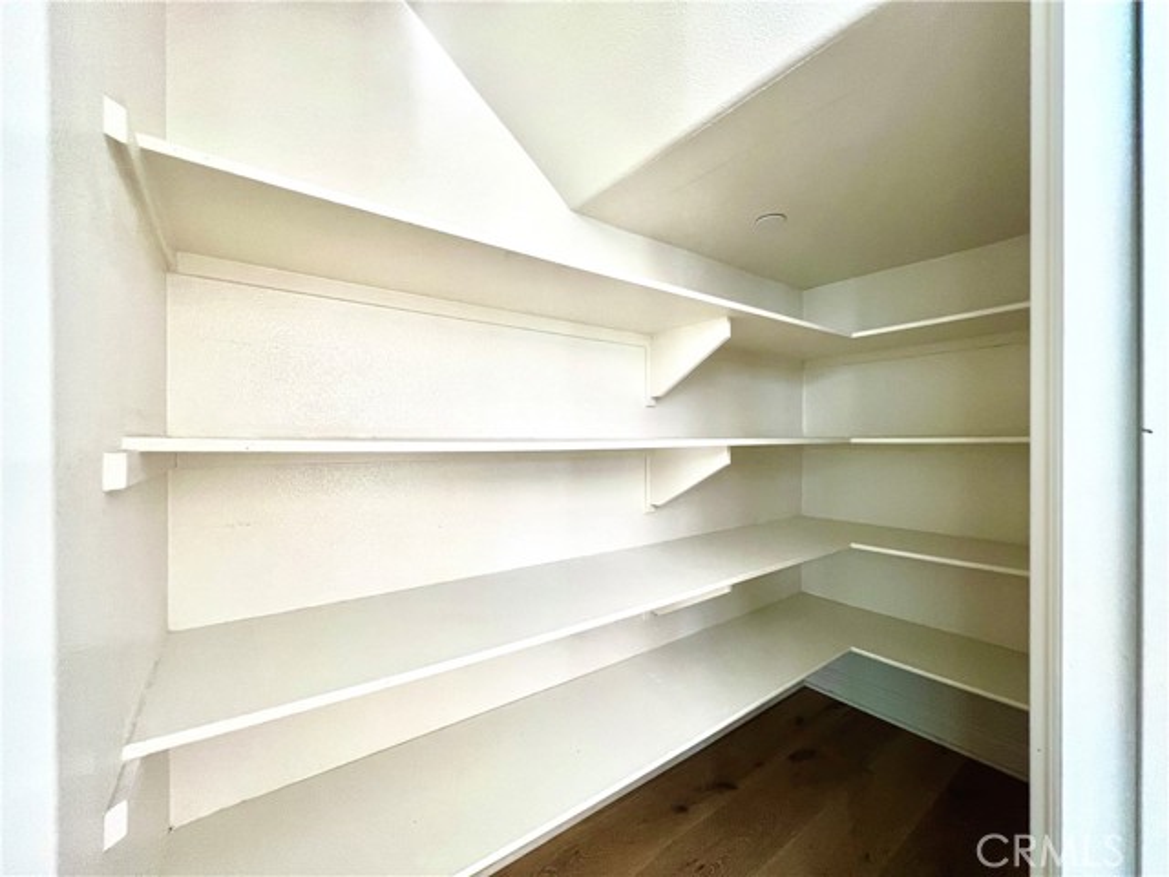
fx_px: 439
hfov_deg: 106.2
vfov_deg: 89.9
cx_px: 584
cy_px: 438
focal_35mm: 13
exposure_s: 1/71
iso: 250
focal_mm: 1.57
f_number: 1.8
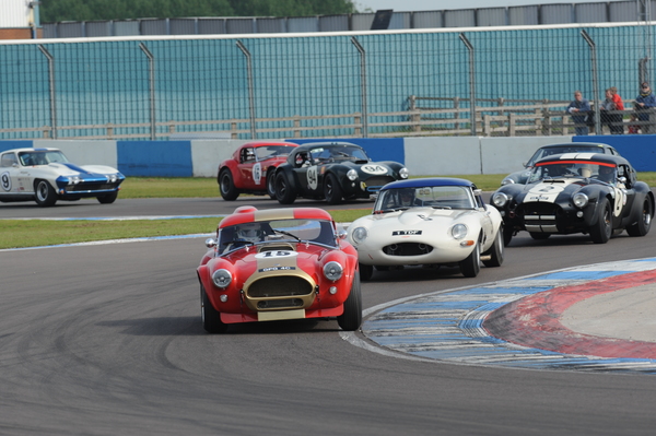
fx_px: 5462
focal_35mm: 300
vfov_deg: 4.6
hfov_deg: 6.9
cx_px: 328
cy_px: 218
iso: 200
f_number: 9
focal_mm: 300
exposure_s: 1/500
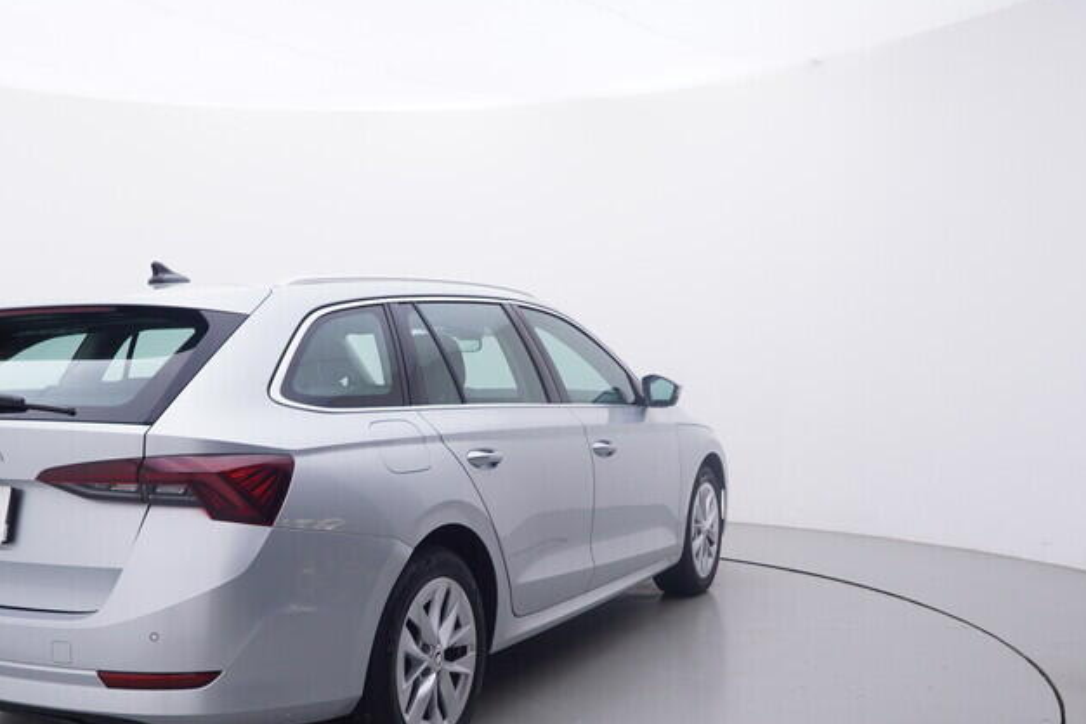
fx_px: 1110
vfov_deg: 35.7
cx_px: 387
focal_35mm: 37
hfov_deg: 51.4
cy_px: 488
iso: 200
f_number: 5
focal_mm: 15
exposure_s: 1/80
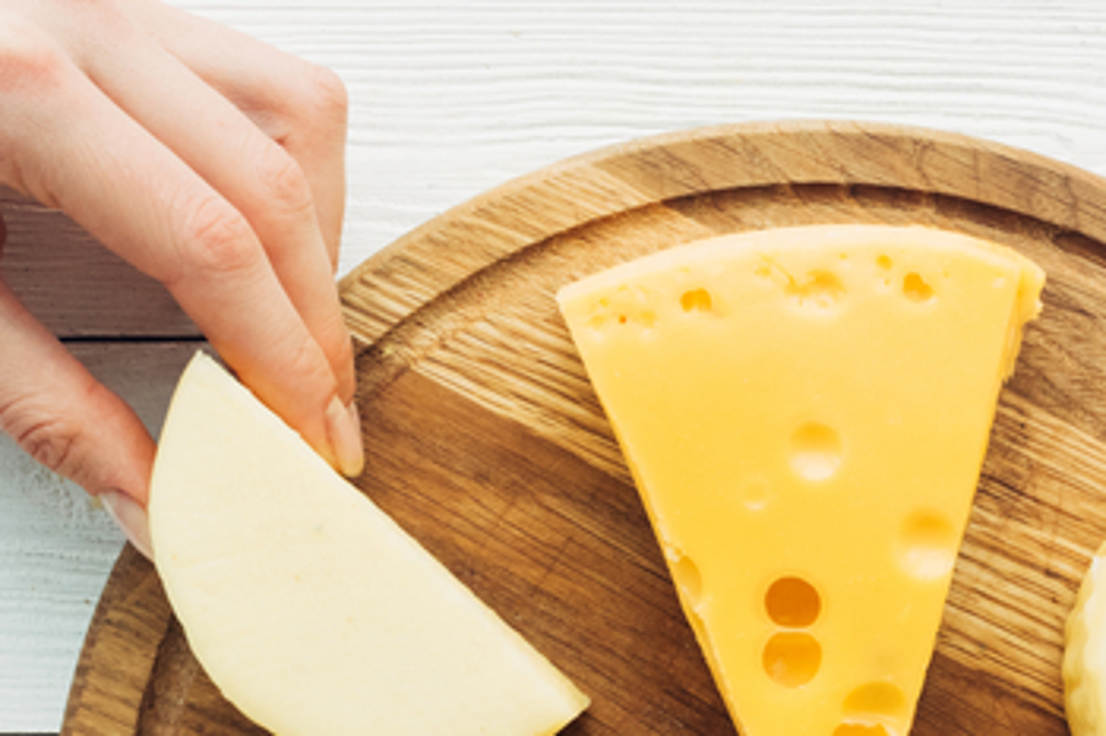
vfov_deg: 13.3
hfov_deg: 20.2
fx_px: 3071
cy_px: 873
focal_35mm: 100
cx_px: 864
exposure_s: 1/15
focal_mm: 35
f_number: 11
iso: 800
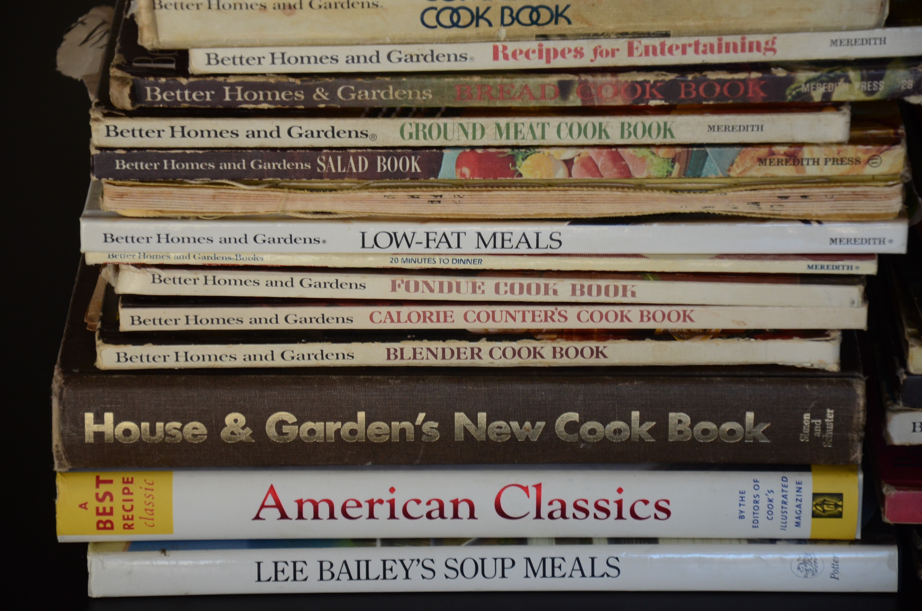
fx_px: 4025
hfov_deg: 13.1
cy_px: 306
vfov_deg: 8.7
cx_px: 461
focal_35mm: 158
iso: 800
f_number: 5.6
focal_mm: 105
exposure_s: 1/40
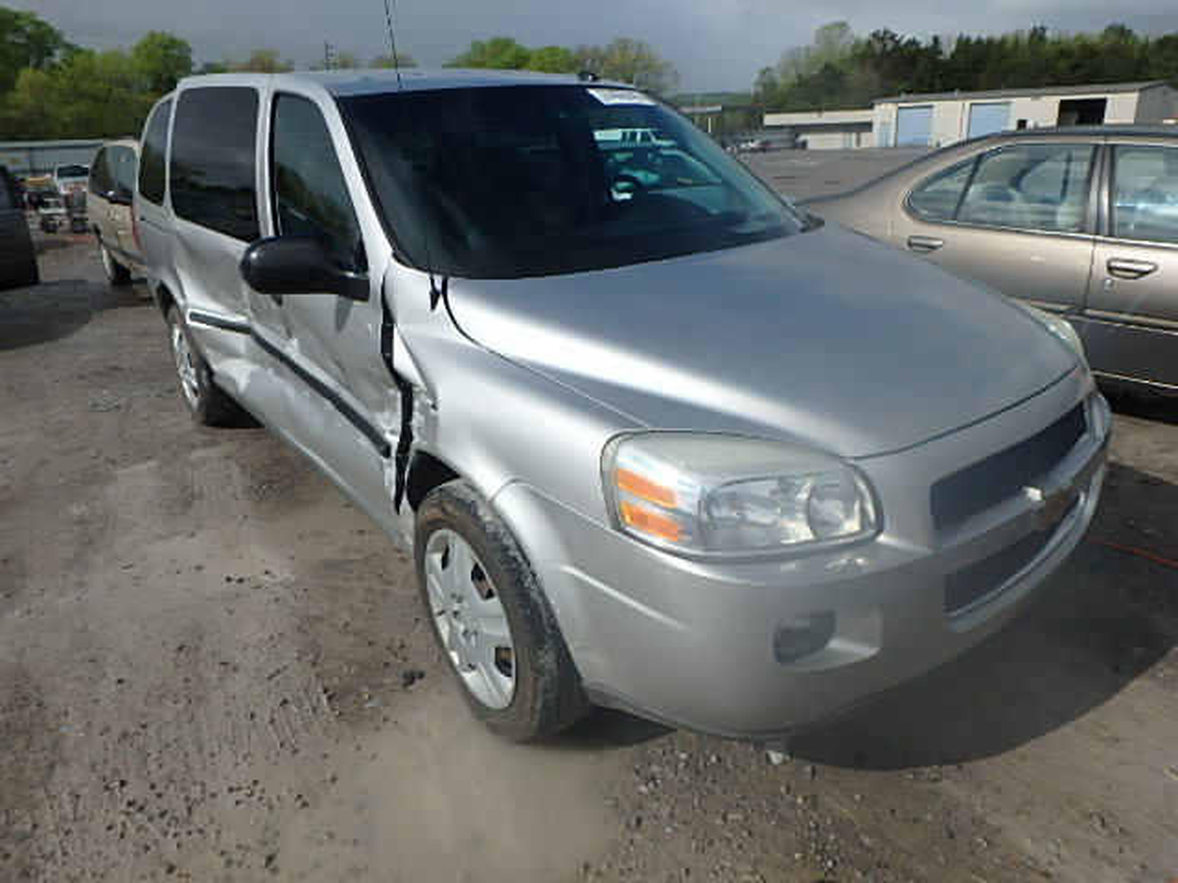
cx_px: 589
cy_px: 442
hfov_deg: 73.9
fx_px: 783
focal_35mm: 23
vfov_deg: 58.9
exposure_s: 1/640
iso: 125
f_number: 6.3
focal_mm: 4
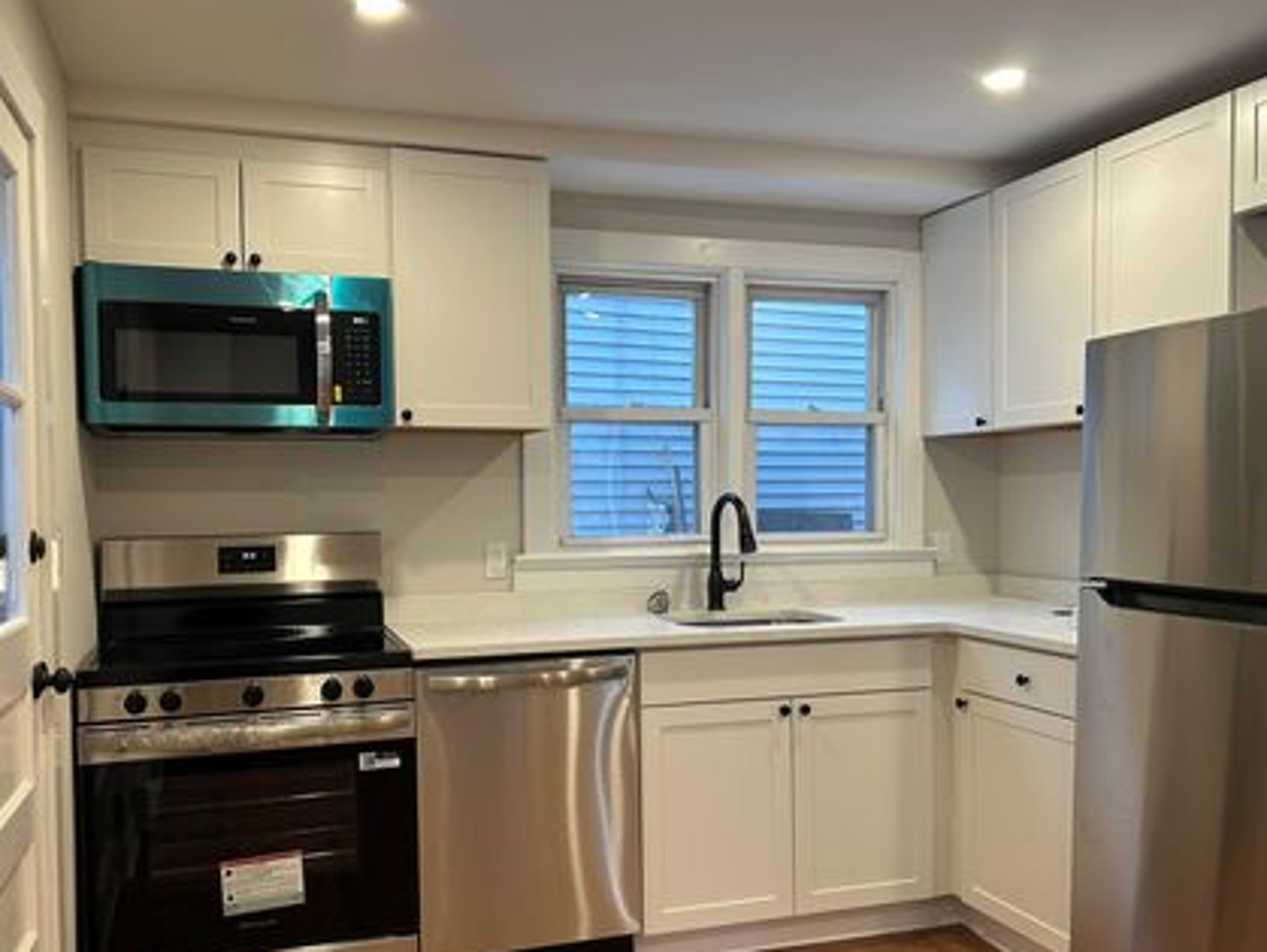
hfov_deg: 58.3
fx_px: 1136
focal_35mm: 31
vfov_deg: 45.4
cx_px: 605
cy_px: 539
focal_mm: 5.7
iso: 125
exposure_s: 1/120
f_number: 1.5
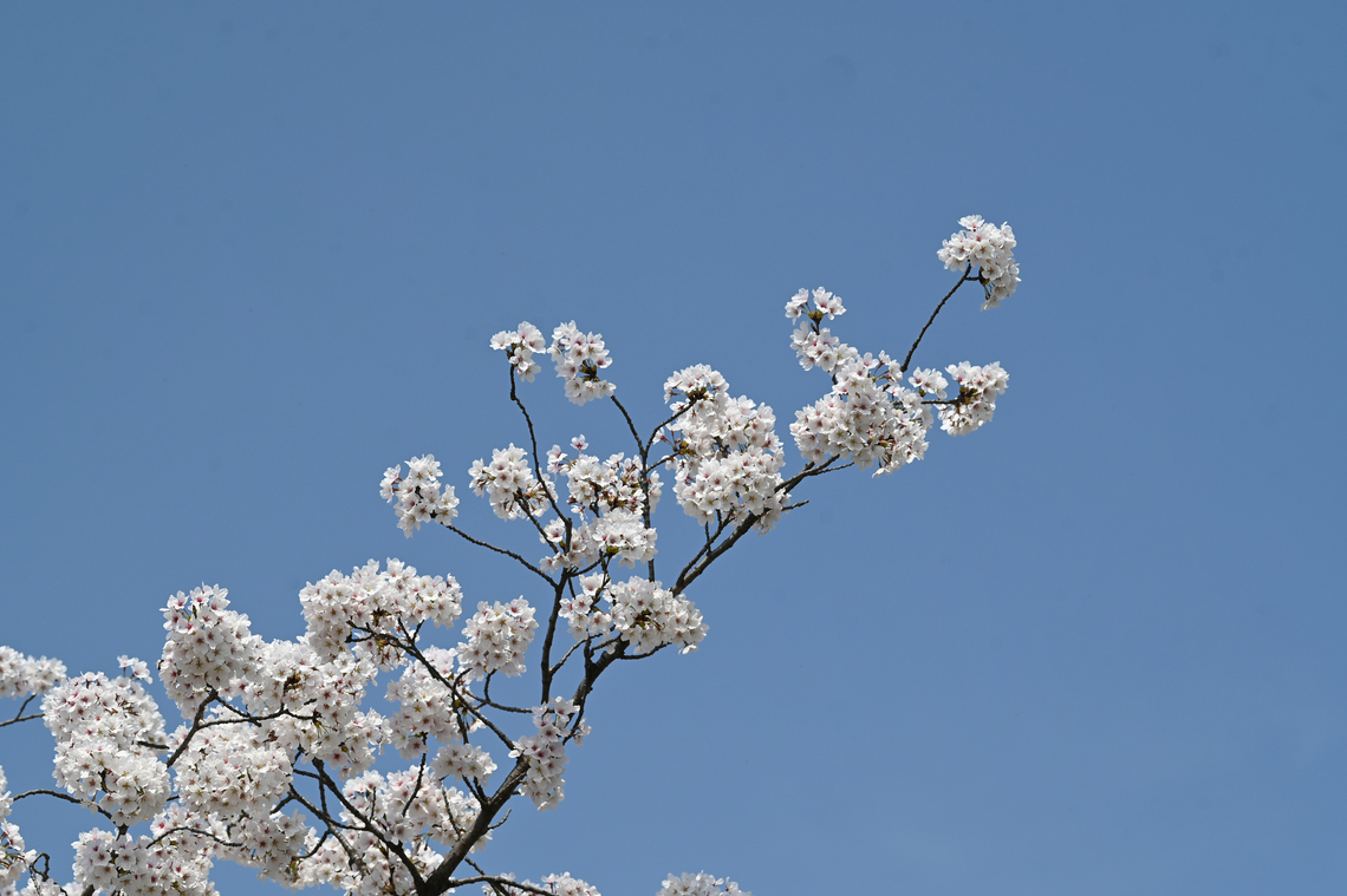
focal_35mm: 105
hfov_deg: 19.5
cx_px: 674
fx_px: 3927
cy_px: 448
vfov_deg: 13.0
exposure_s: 1/640
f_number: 9
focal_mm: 105
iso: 100
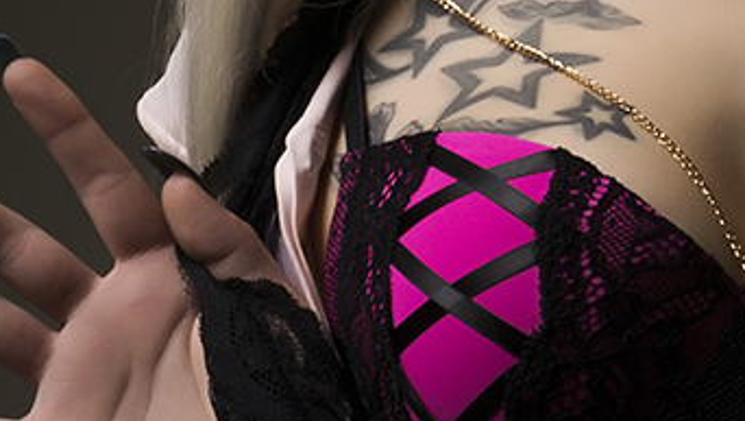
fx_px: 7552
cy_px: 556
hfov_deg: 5.6
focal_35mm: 382
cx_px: 803
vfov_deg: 3.2
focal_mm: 52
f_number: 14
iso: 100
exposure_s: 1/100
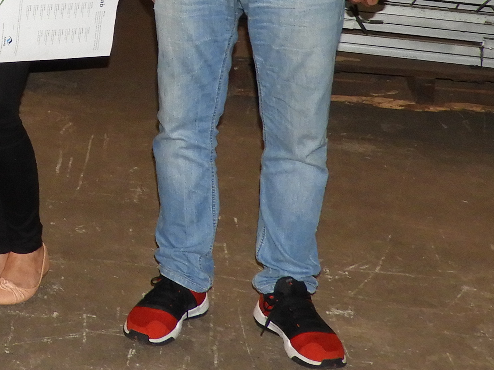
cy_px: -155
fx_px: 1655
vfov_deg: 12.3
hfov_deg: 15.5
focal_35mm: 116
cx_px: -271
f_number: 3.6
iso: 280
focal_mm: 5.9
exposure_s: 1/30
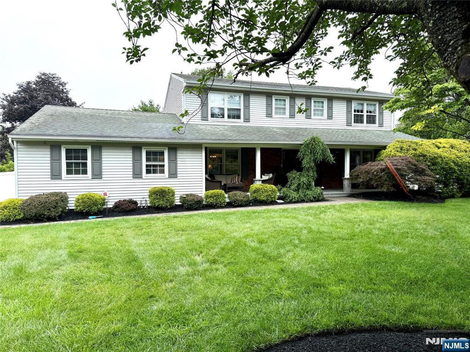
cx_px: 235
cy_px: 176
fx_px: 326
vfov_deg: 56.8
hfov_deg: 71.6
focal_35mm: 24
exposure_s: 1/1464
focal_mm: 6.76
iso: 100
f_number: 1.78
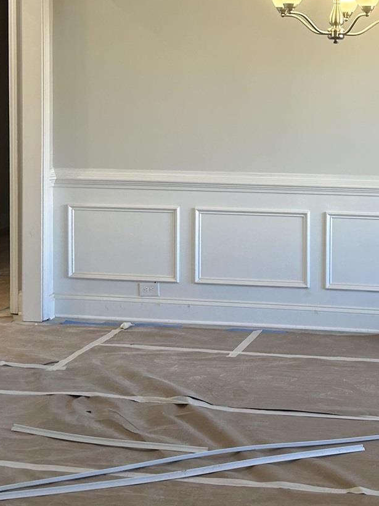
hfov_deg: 19.7
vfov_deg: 26.2
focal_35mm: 73
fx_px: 1067
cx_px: 351
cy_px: 94
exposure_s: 1/120
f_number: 1.5
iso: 64
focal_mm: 5.7
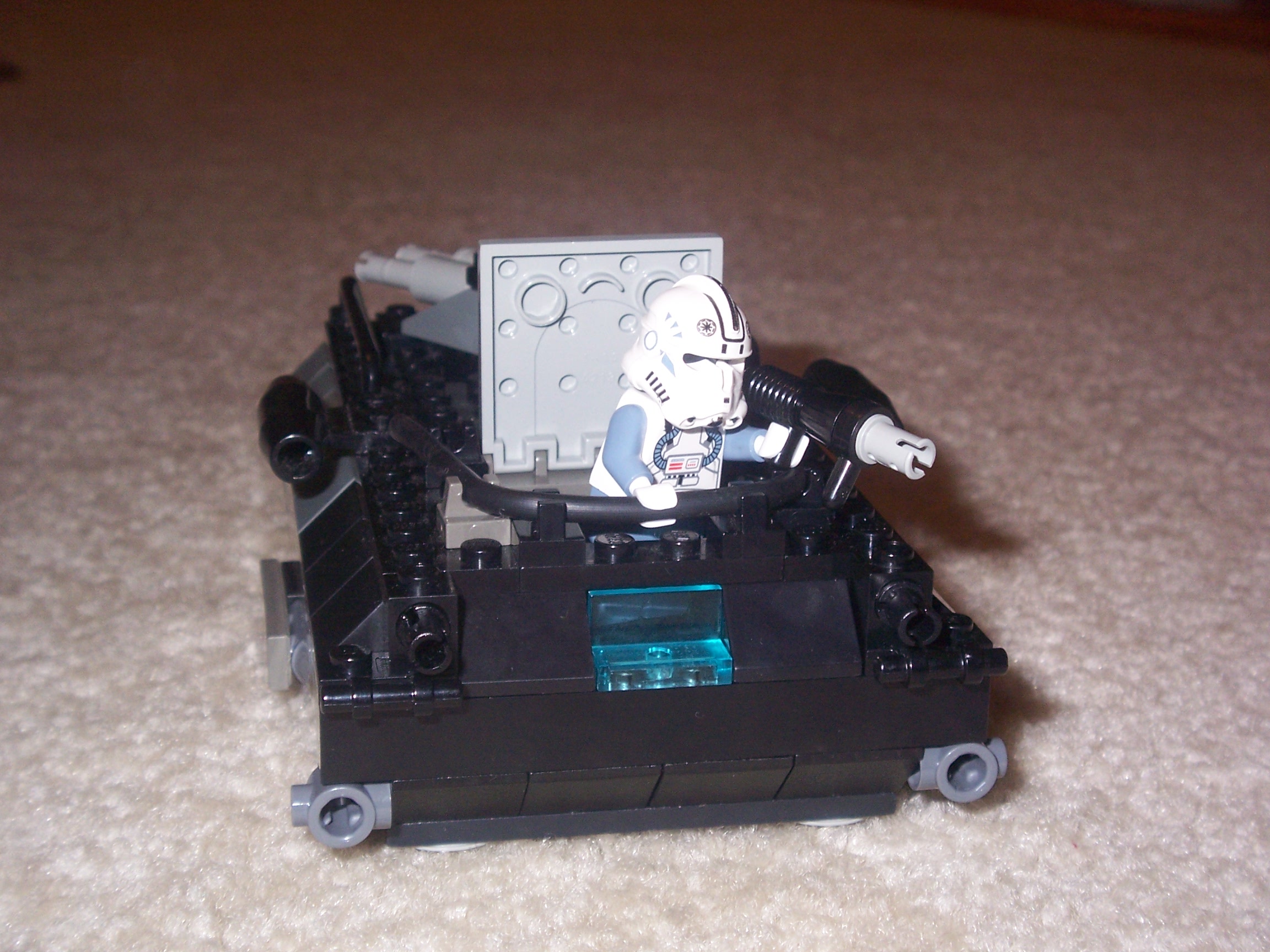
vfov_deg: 24.0
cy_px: 476
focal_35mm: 61
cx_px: 635
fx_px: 2238
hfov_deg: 31.7
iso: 125
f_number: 4.1
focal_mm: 9.9
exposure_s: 1/80
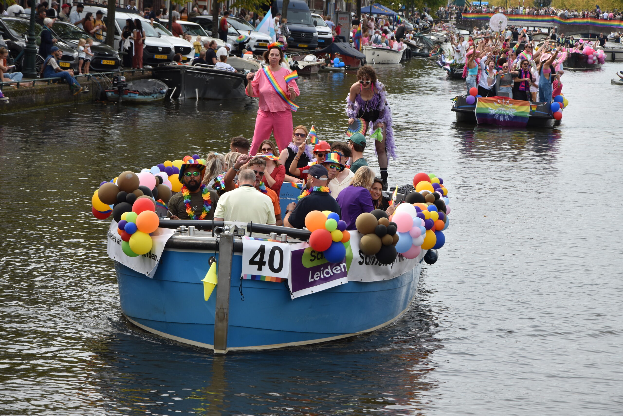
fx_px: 2388
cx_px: 312
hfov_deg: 14.9
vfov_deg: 9.9
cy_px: 208
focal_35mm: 138
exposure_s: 1/320
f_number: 9
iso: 200
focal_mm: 92
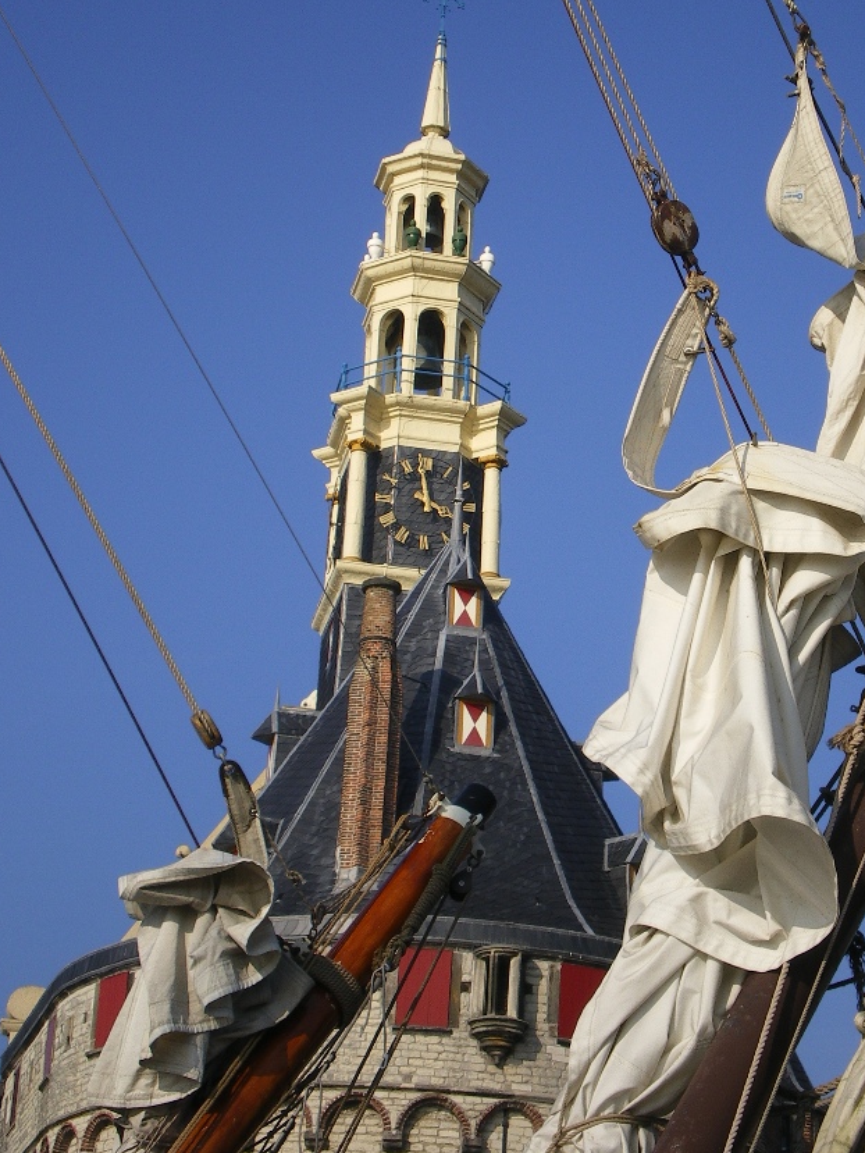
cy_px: 442
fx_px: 2798
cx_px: 510
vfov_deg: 23.2
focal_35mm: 84
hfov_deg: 17.6
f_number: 6.2
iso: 64
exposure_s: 1/320
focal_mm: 11.3
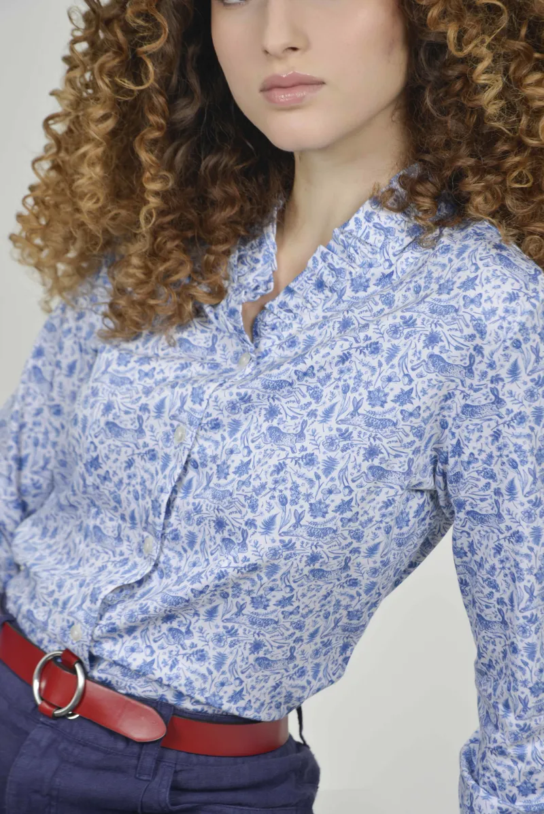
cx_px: 272
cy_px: 407
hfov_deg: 13.7
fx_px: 2264
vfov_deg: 20.4
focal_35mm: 100
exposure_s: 1/125
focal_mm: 100
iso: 200
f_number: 10
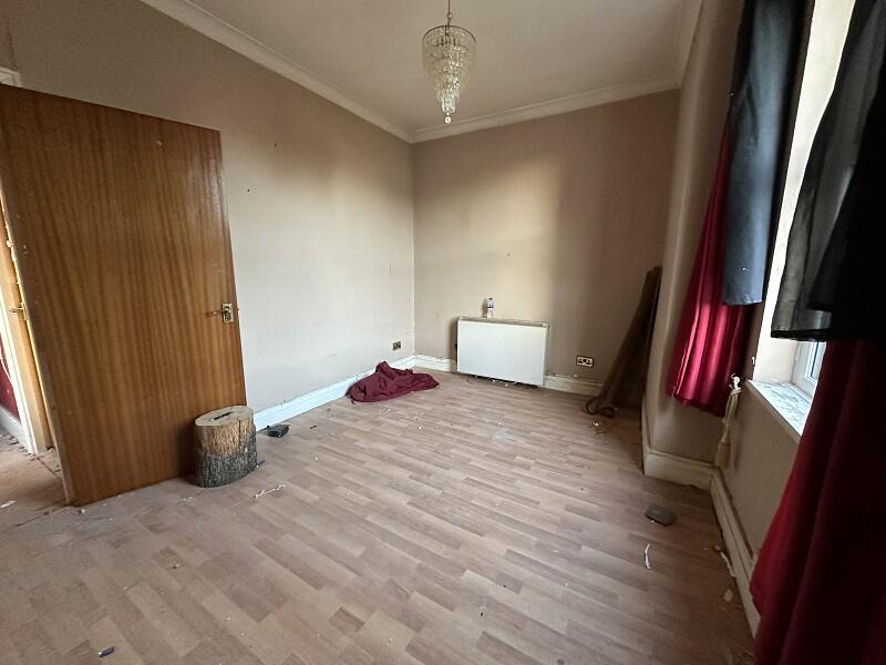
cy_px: 332
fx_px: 358
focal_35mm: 14
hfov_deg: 102.1
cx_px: 443
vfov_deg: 85.7
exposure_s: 1/60
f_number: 2.2
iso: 500
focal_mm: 2.22
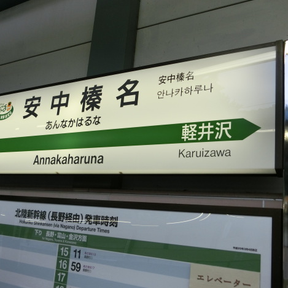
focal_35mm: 41
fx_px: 386
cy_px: 142
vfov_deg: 40.9
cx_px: 133
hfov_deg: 40.9
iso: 125
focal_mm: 6
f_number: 3.9
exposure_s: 1/125
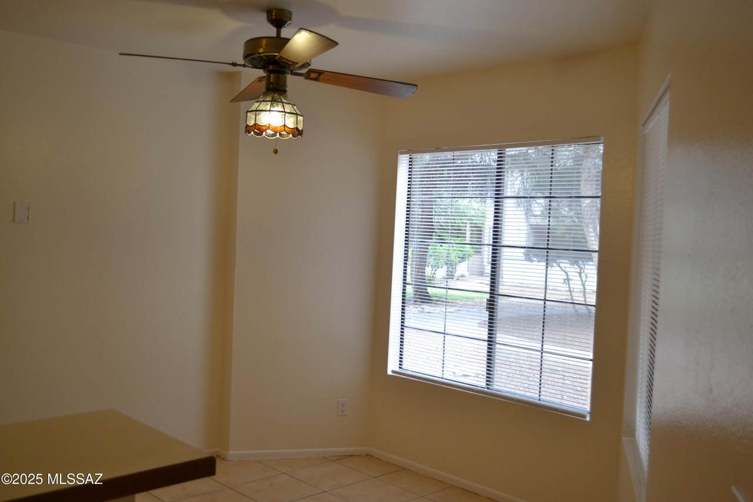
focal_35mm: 36
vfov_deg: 36.9
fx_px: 753
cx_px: 376
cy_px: 251
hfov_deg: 53.1
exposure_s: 1/60
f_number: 4.2
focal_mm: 24
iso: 400
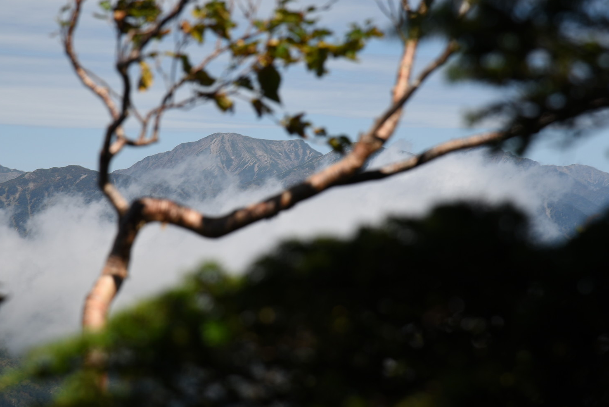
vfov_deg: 8.8
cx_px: 219
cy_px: 143
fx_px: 2640
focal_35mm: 156
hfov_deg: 13.1
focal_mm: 120
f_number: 8
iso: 100
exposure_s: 1/160
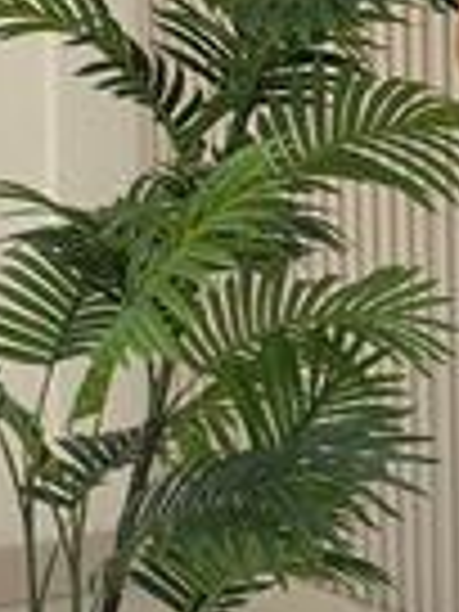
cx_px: 801
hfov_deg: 7.7
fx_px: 3324
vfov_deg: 10.5
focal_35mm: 188
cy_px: 214
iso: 80
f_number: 1.78
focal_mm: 6.86
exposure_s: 1/241
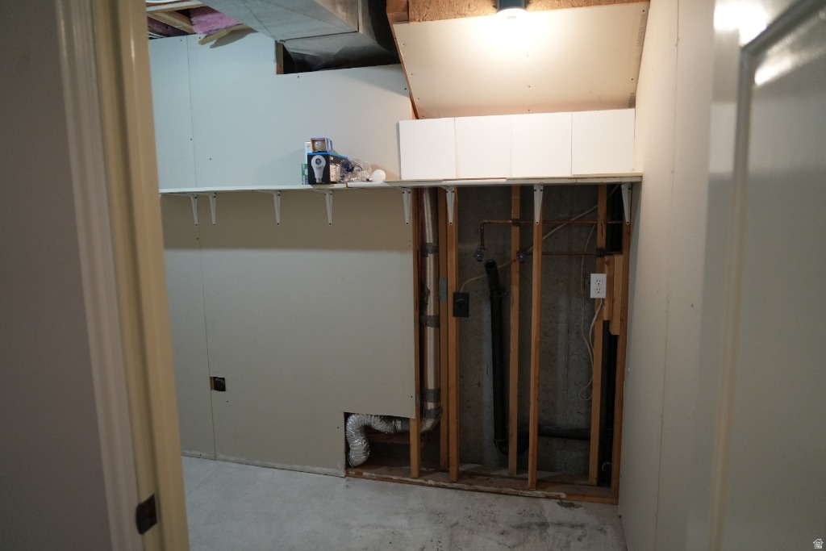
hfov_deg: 73.7
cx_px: 413
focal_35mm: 24
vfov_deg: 53.1
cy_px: 276
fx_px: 551
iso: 2000
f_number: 3.5
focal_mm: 24
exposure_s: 1/160
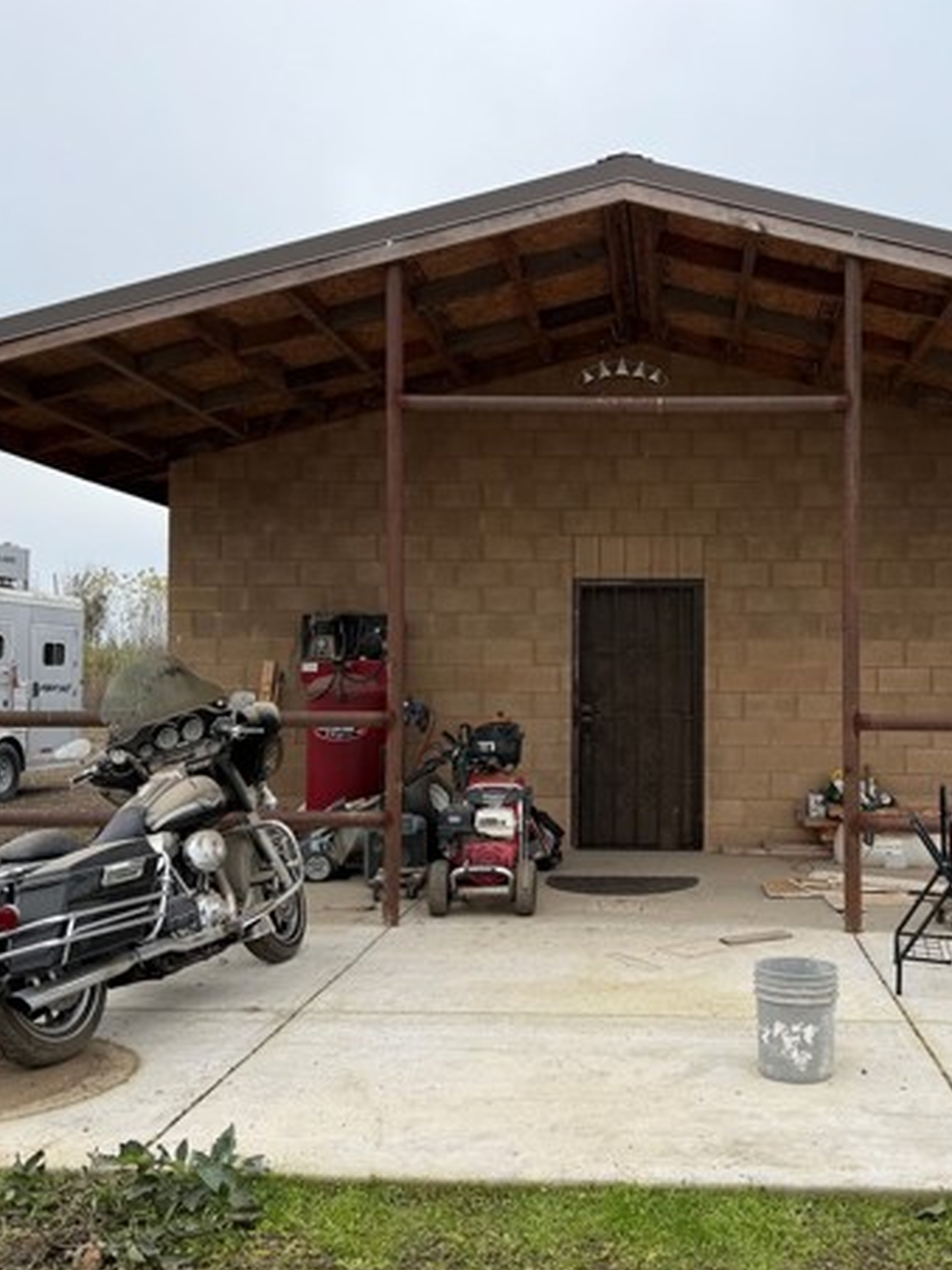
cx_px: 649
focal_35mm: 34
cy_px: 632
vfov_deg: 54.0
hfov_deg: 41.2
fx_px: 1247
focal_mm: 6.76
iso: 80
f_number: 1.78
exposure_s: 1/1410
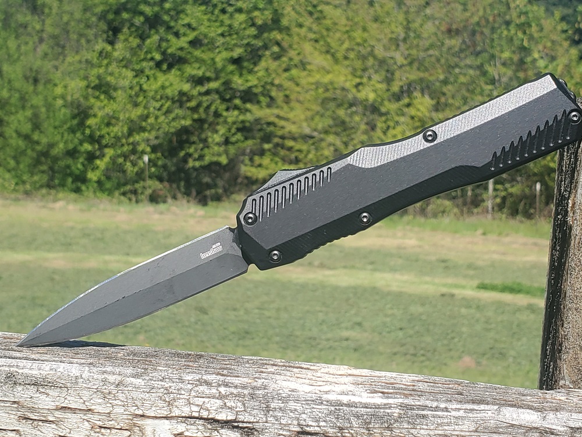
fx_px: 437
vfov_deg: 53.1
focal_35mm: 26
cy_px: 218
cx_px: 291
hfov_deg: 67.3
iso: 50
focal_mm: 4.3
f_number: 2.4
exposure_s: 1/1206
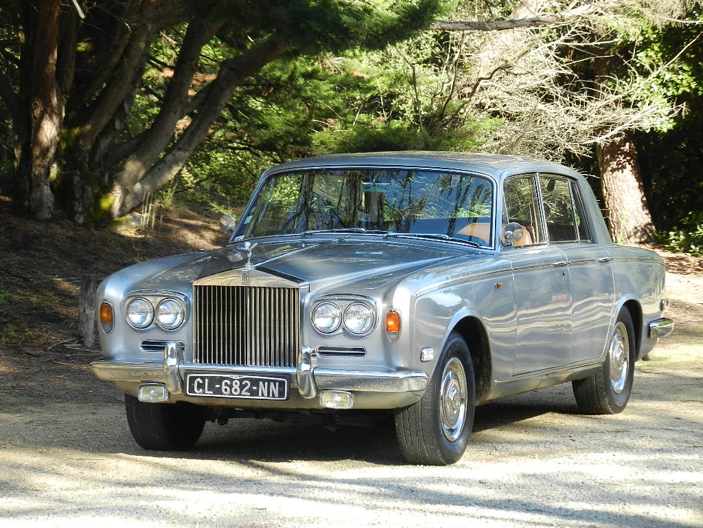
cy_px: 264
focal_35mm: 165
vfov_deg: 9.0
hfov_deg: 12.0
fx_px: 3351
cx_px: 352
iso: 160
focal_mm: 29.7
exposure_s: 1/100
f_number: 5.3
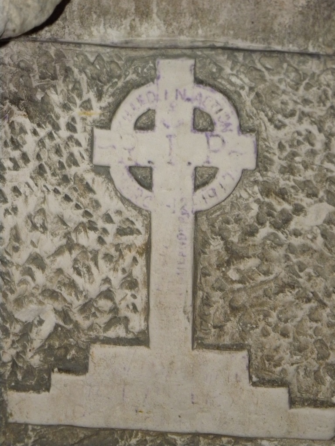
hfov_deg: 9.2
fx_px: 2090
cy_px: 223
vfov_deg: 12.2
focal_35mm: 162
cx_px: 168
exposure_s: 1/30
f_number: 4.5
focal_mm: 28.8
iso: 400
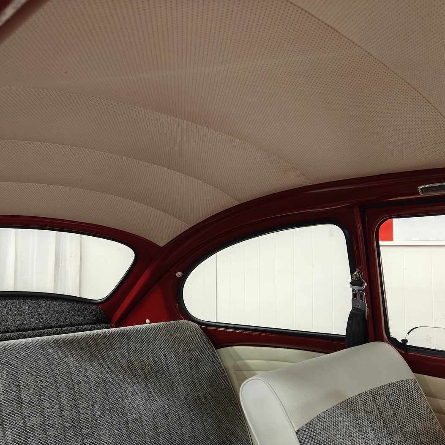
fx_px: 422
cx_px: 165
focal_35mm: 29
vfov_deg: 55.6
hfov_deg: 54.9
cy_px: 226
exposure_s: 1/50
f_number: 1.8
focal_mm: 5.59
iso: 125
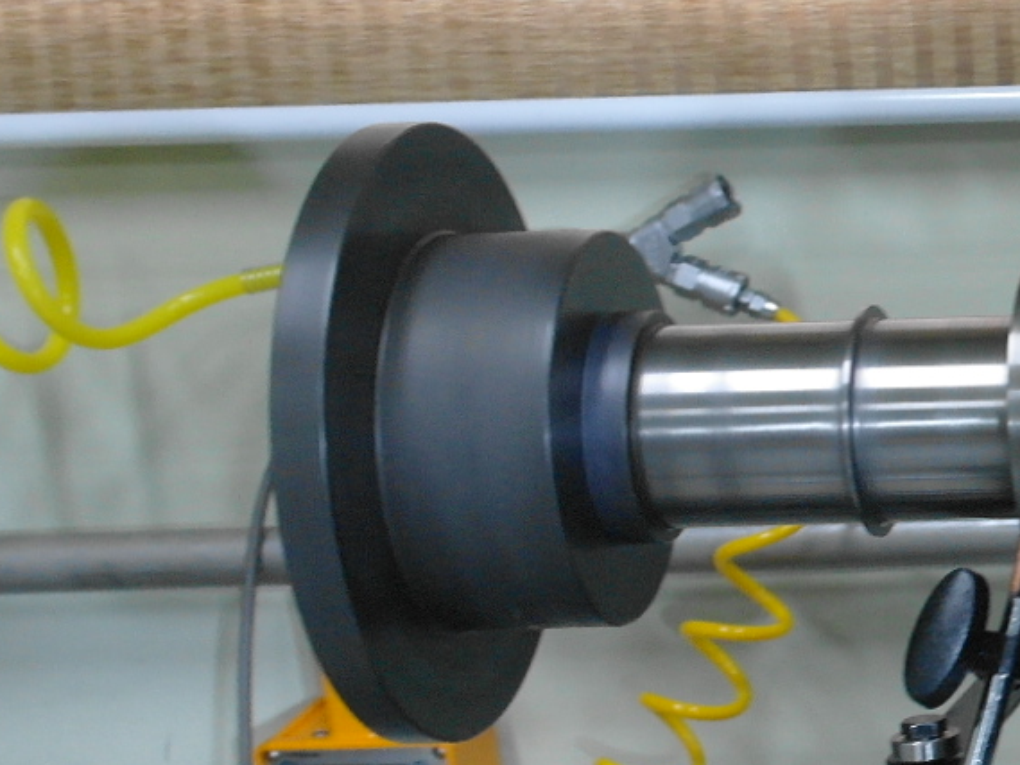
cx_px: 1551
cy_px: 516
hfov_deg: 16.6
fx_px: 3154
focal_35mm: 107
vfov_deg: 13.8
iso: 800
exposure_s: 1/20
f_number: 6.3
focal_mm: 22
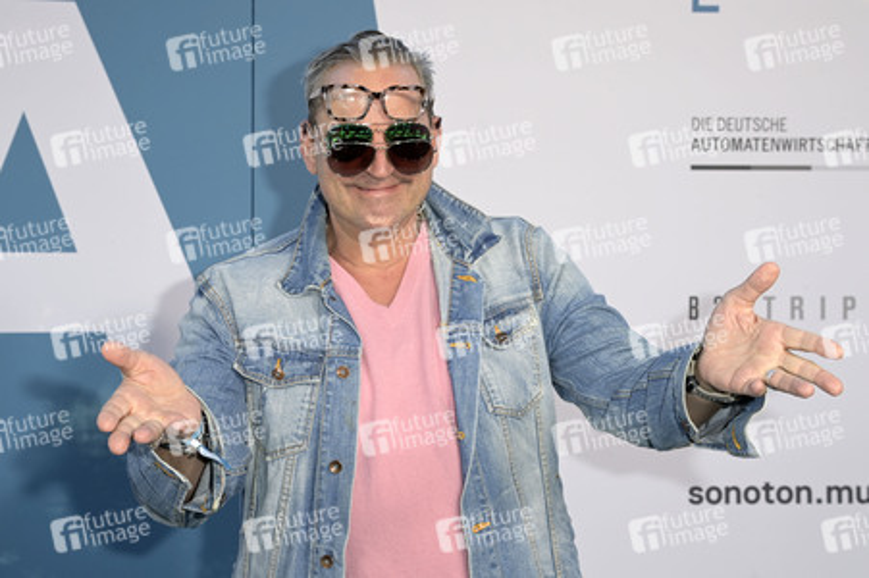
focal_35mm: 50
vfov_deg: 27.0
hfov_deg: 39.6
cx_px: 434
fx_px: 1206
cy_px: 289
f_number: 6.3
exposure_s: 1/250
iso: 500
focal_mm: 50
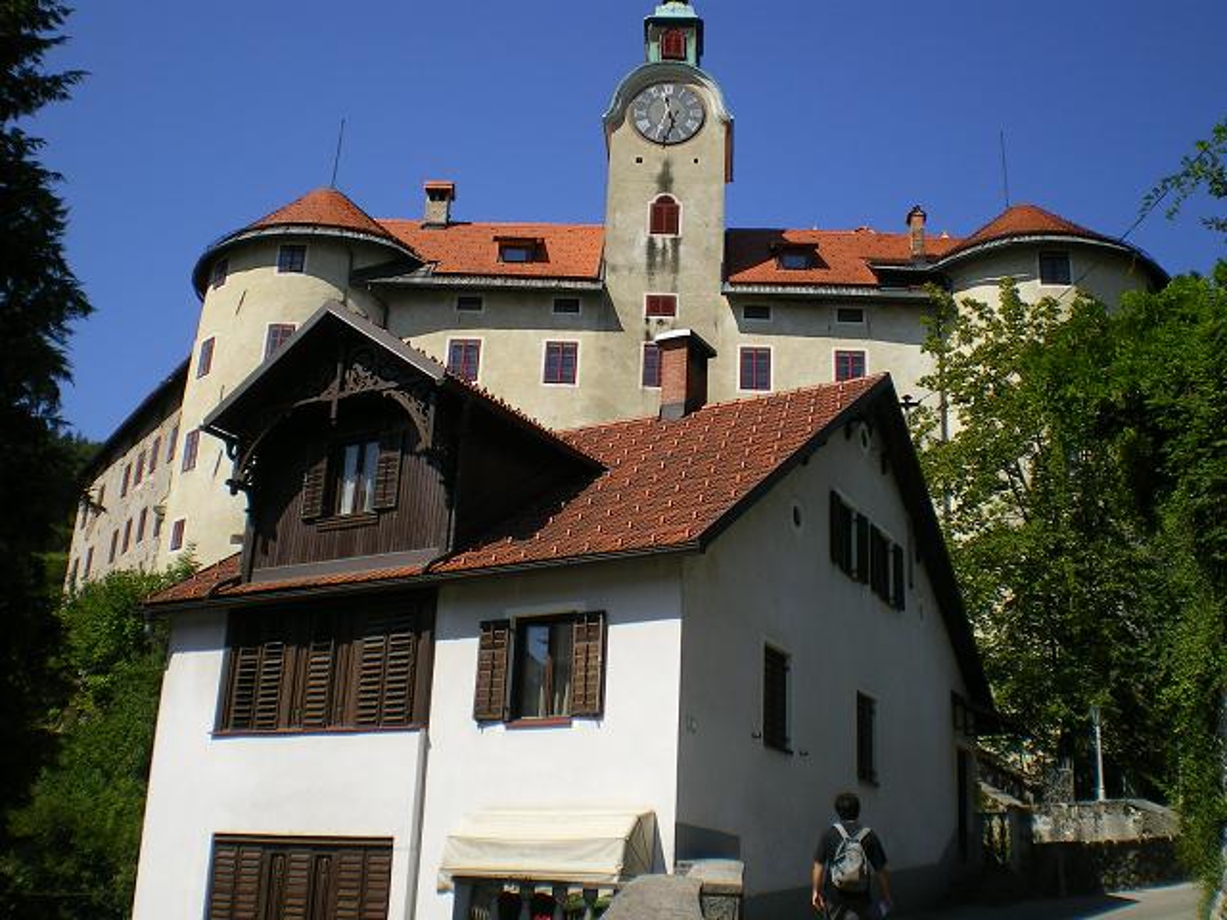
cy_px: 460
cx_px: 614
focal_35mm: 38
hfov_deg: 49.0
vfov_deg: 37.7
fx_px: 1347
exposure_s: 1/400
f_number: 4.6
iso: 64
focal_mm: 6.3
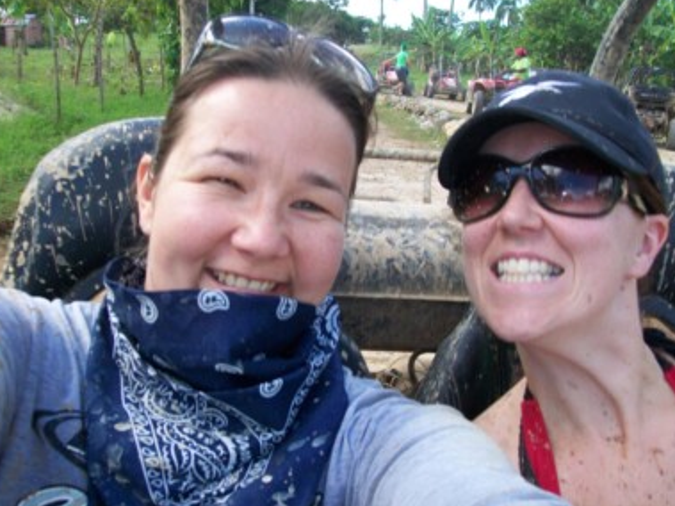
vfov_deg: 37.7
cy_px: 262
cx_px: 329
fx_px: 741
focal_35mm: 38
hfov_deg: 49.0
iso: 64
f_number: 2.7
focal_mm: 6
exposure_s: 1/200
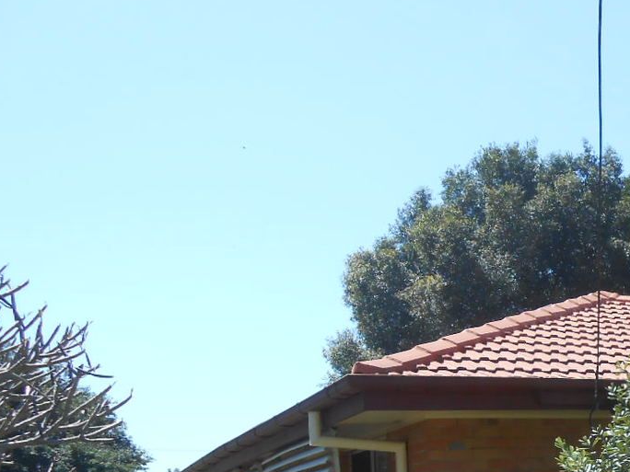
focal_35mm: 57
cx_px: 680
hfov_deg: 30.5
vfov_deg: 24.7
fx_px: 1037
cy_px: 452
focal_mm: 4.6
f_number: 3.5
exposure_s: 1/500
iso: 80
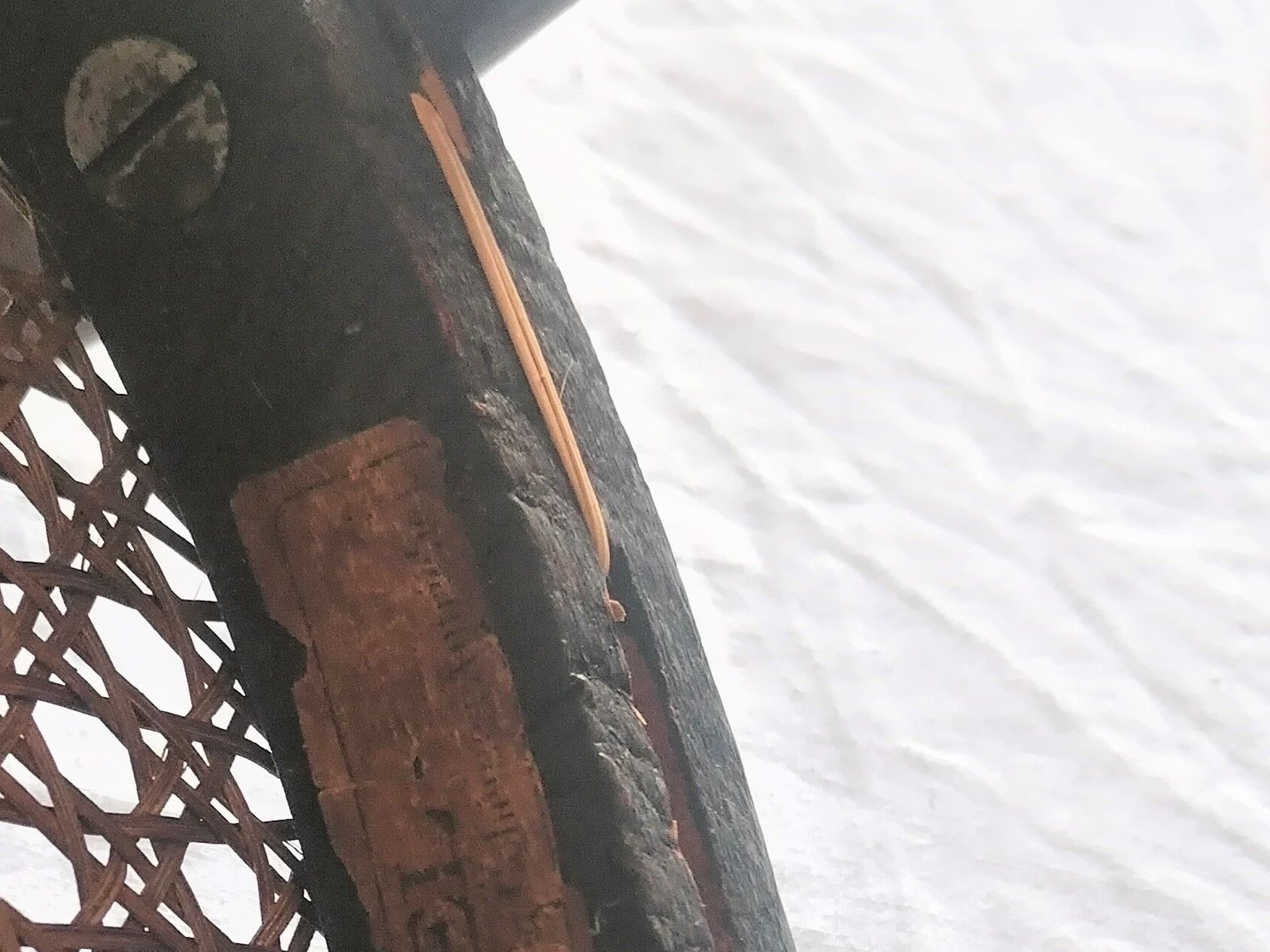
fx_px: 2348
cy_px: 972
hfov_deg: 30.1
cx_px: 463
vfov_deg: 22.0
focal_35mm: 64
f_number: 1.8
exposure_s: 1/25
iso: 400
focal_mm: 5.4
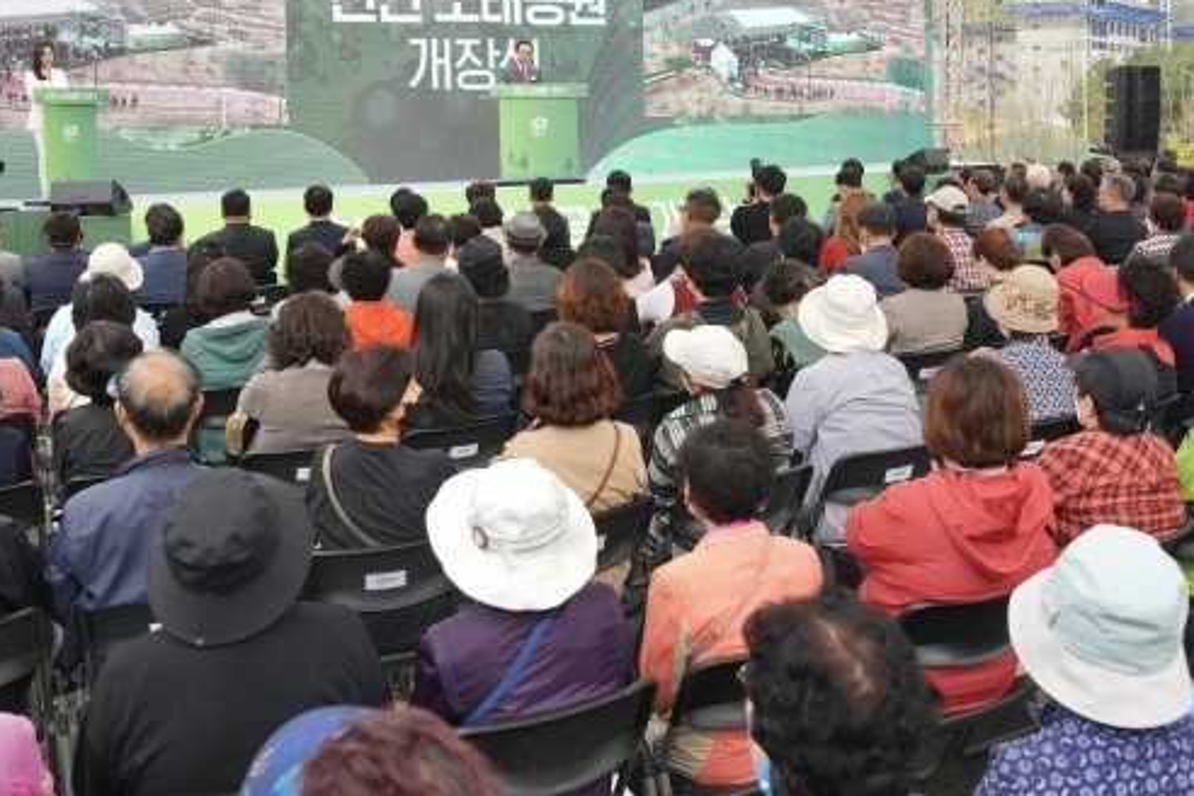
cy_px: 203
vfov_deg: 33.5
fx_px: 1293
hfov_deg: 49.4
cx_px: 692
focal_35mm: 39
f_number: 4.5
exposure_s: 1/800
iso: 640
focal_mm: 24
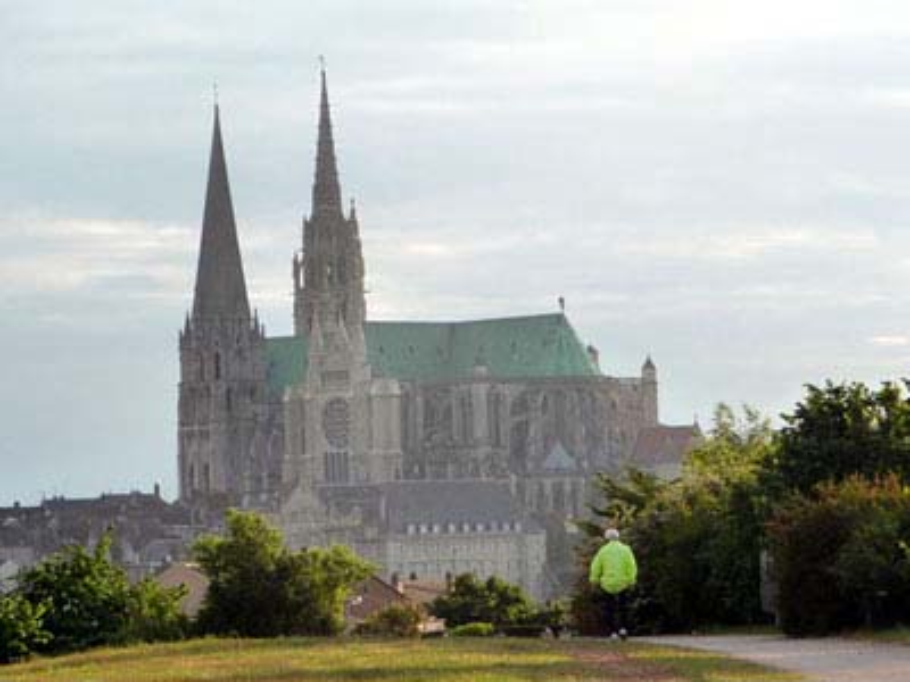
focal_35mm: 188
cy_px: 341
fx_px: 4942
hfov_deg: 10.5
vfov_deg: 7.9
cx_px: 455
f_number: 4.7
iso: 160
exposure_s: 1/200
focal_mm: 19.1
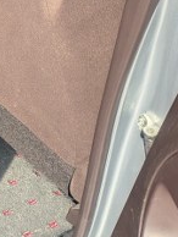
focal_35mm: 103
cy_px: -32
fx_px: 705
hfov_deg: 12.0
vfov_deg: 18.3
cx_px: -232
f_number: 1.89
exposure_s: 1/764
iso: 44
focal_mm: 5.43
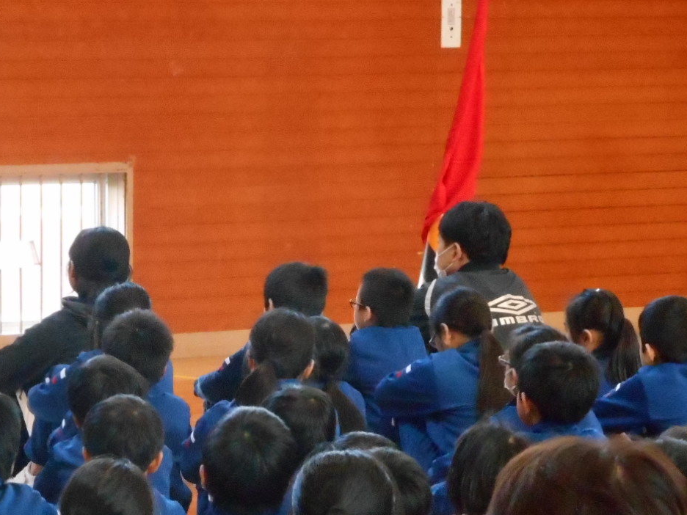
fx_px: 4684
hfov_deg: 8.4
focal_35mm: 236
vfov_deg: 6.3
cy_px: 304
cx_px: 178
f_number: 5.7
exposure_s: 1/60
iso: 1600
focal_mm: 24.7
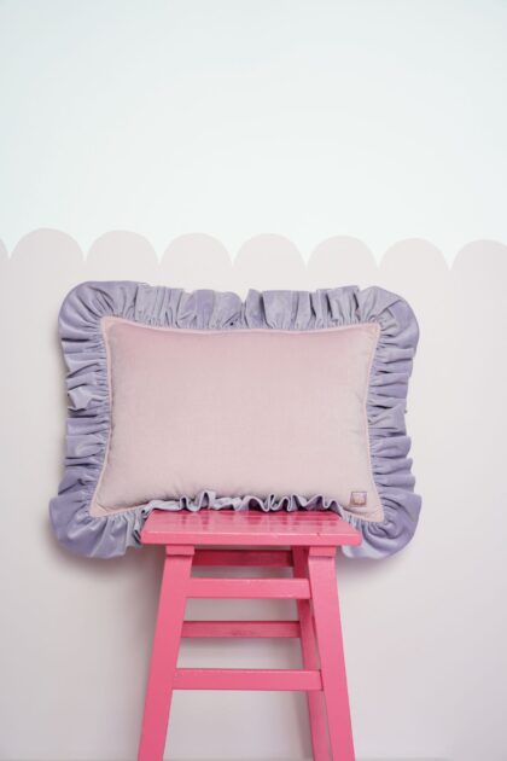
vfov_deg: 54.4
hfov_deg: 37.9
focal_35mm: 35
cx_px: 254
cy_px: 380
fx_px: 739
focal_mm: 35
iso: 1000
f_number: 4
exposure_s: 1/30
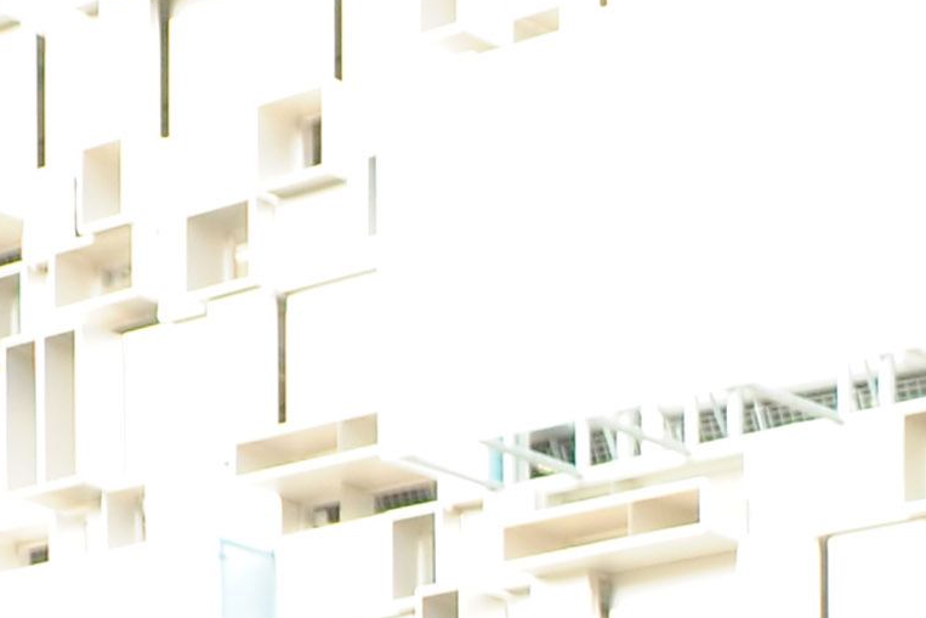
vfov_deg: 10.5
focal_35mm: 111
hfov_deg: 13.5
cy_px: 1529
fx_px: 2856
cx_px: 2226
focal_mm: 14
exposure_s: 1/400
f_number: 4
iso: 320
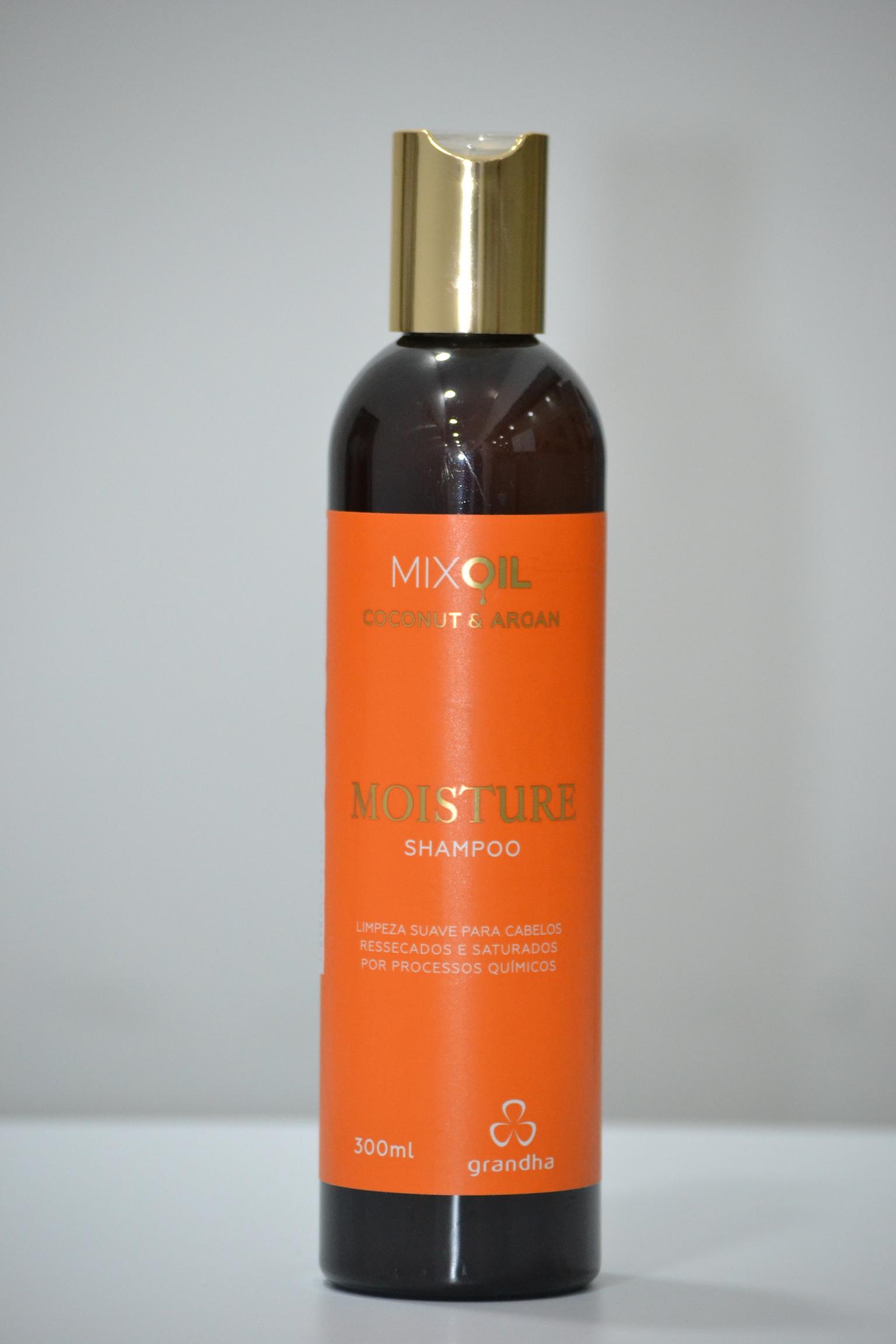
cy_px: 672
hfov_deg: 9.3
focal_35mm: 147
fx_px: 5488
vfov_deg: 14.0
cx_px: 448
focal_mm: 98
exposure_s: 1/125
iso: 1600
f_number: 5
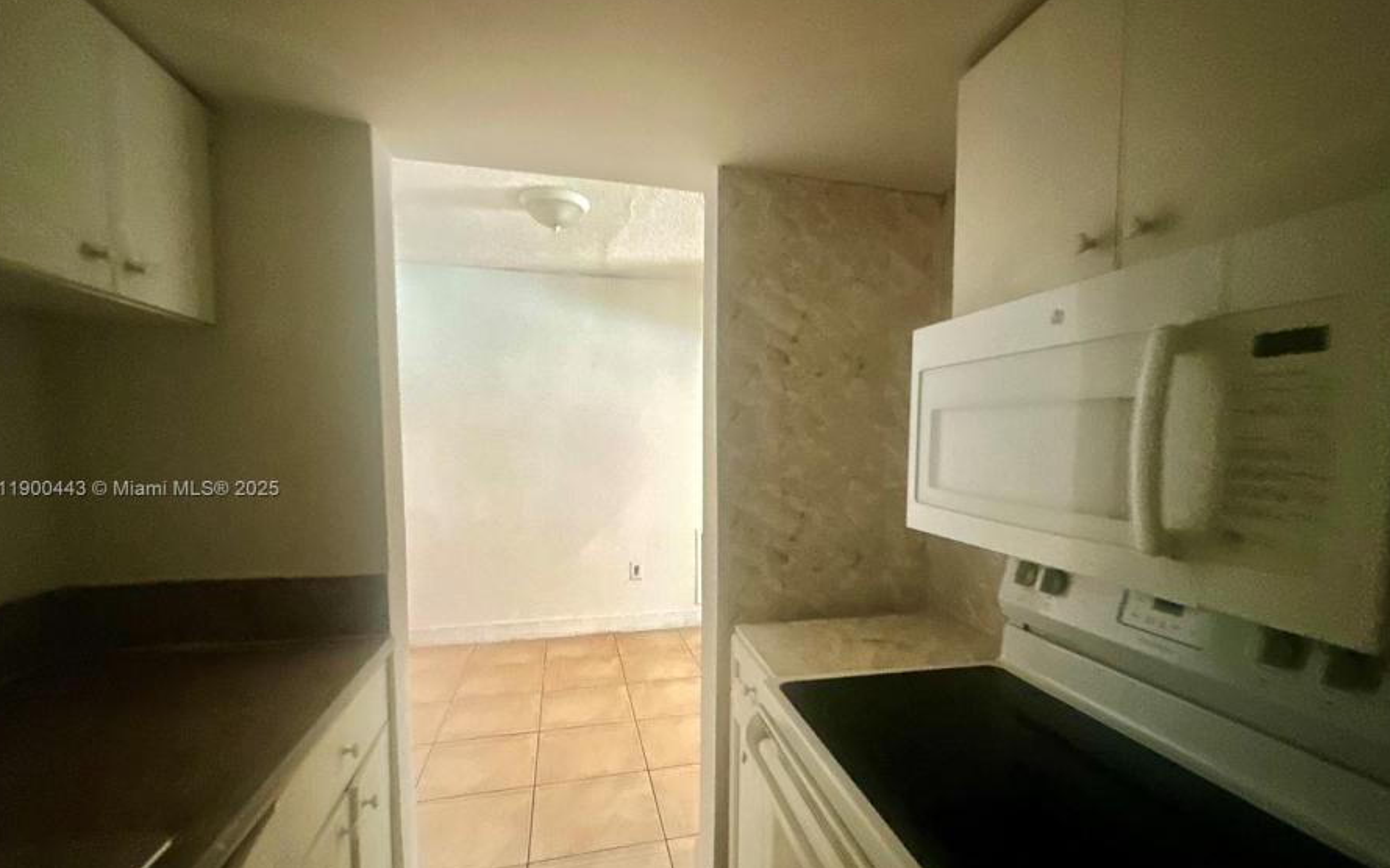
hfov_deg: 97.7
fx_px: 606
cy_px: 490
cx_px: 729
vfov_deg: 70.9
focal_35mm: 16
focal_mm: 2.22
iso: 500
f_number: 2.2
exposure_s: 1/60
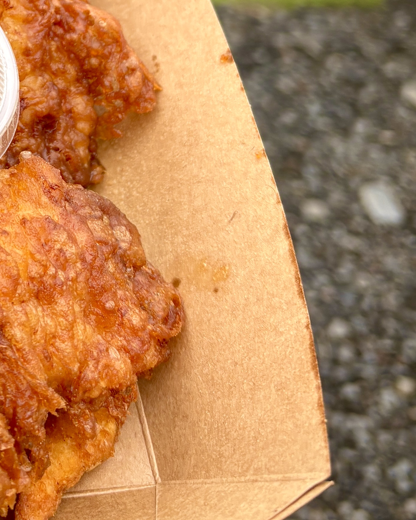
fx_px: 1278
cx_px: -83
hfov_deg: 17.6
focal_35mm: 83
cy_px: -112
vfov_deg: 21.3
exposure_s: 1/830
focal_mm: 5.96
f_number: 1.6
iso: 50
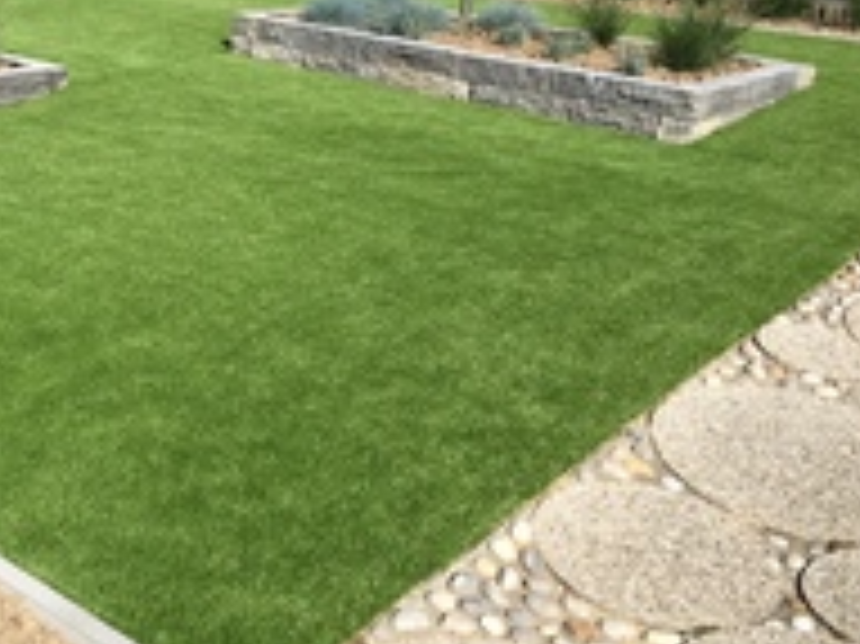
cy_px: 176
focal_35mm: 53
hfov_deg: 34.7
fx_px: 1316
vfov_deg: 27.2
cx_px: 133
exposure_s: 1/1832
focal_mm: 4.15
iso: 25
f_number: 2.2
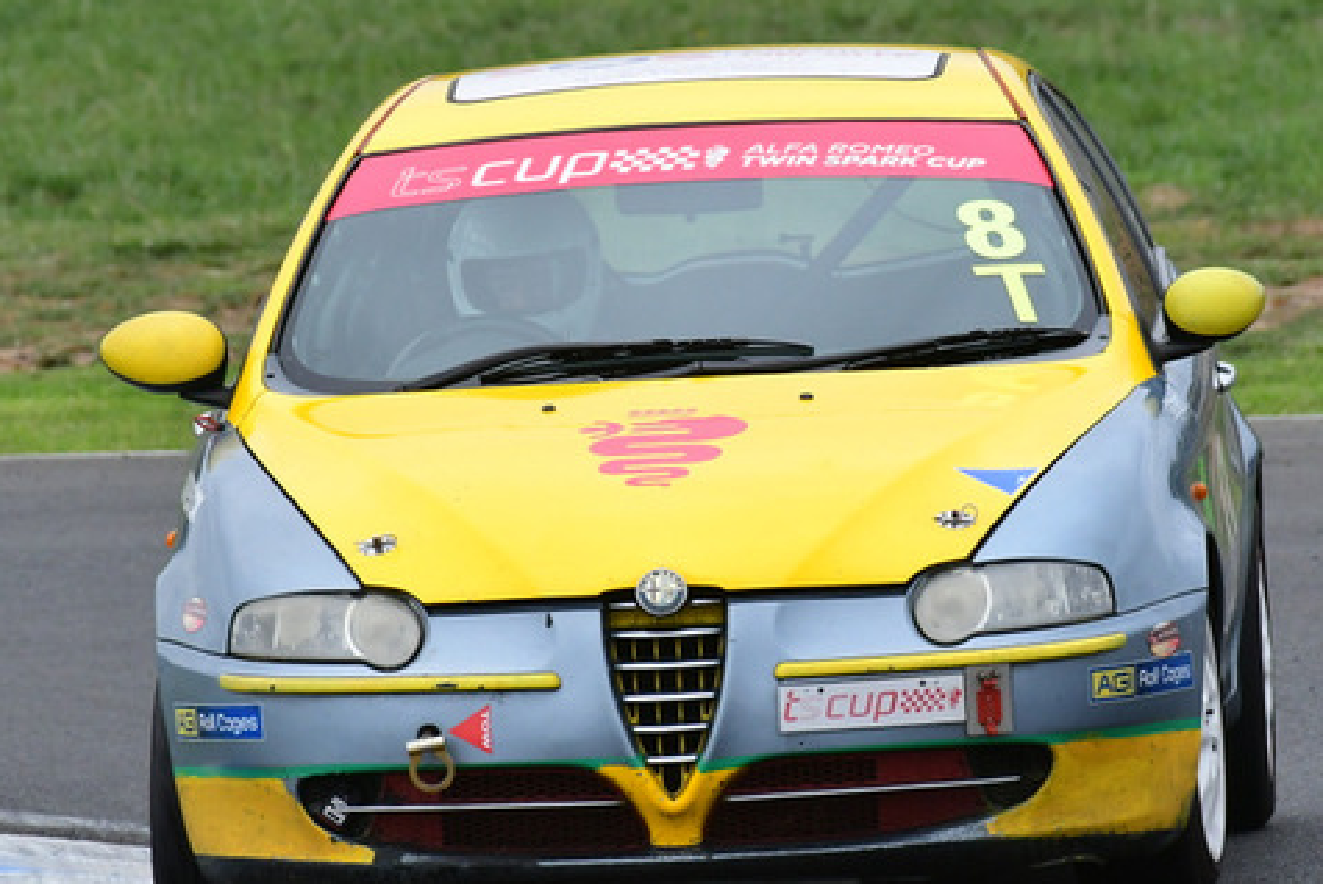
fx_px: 46368
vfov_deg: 1.1
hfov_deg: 1.6
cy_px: 317
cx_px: 664
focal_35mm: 1261
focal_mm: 500
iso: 1250
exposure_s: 1/640
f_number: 11
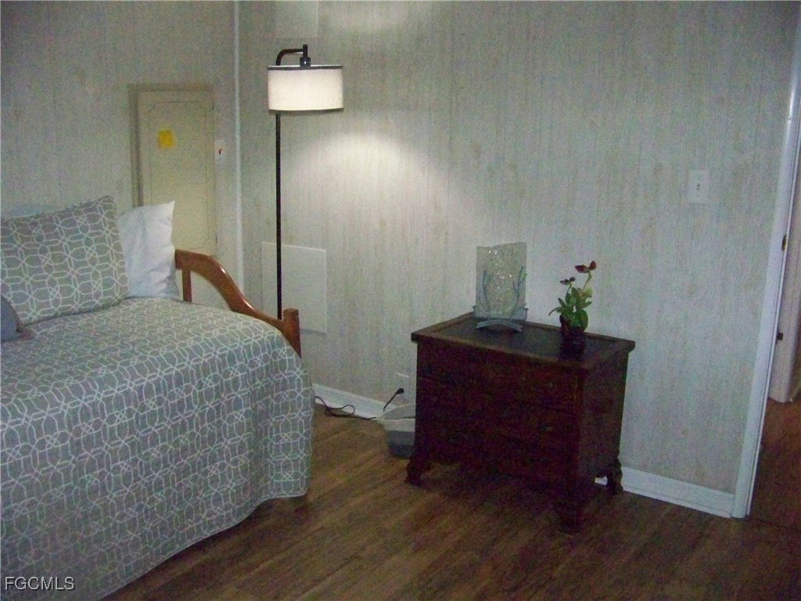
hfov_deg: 51.4
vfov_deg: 39.7
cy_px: 300
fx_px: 833
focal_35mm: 36
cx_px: 400
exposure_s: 1/500
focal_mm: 5.85
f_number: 2.8
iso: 1600
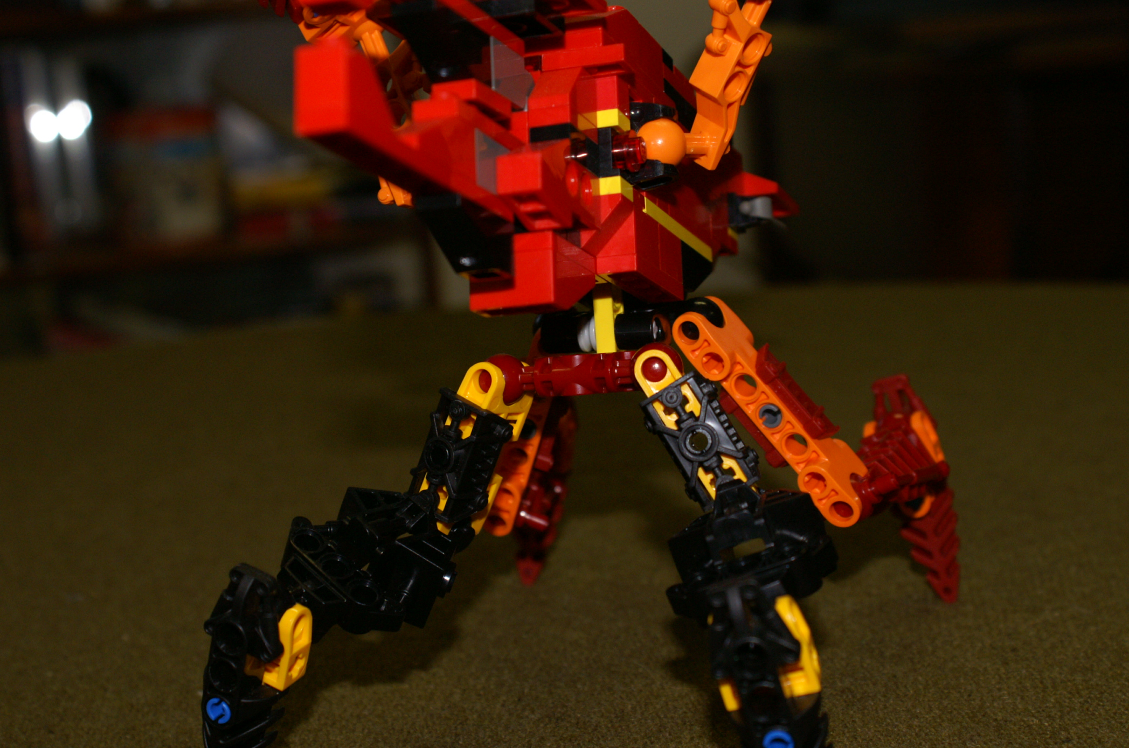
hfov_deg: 35.4
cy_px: 349
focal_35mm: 57
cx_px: 582
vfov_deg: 23.9
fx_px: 1770
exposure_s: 1/60
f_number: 5.6
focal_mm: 35
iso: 400
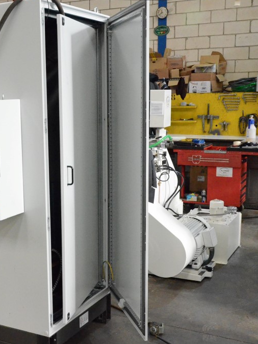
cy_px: 179
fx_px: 507
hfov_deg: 27.8
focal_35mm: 51
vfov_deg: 37.5
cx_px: 43
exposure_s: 1/200
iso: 6400
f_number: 7.1
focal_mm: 22
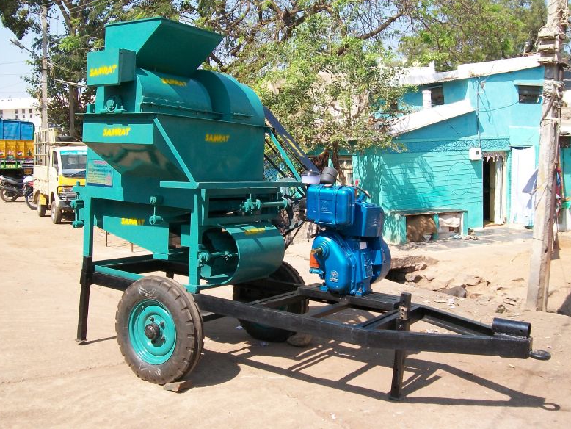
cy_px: 209
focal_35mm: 37
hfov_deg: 50.1
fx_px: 611
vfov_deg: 38.7
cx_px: 286
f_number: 4.8
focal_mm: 6
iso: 80
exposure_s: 1/320
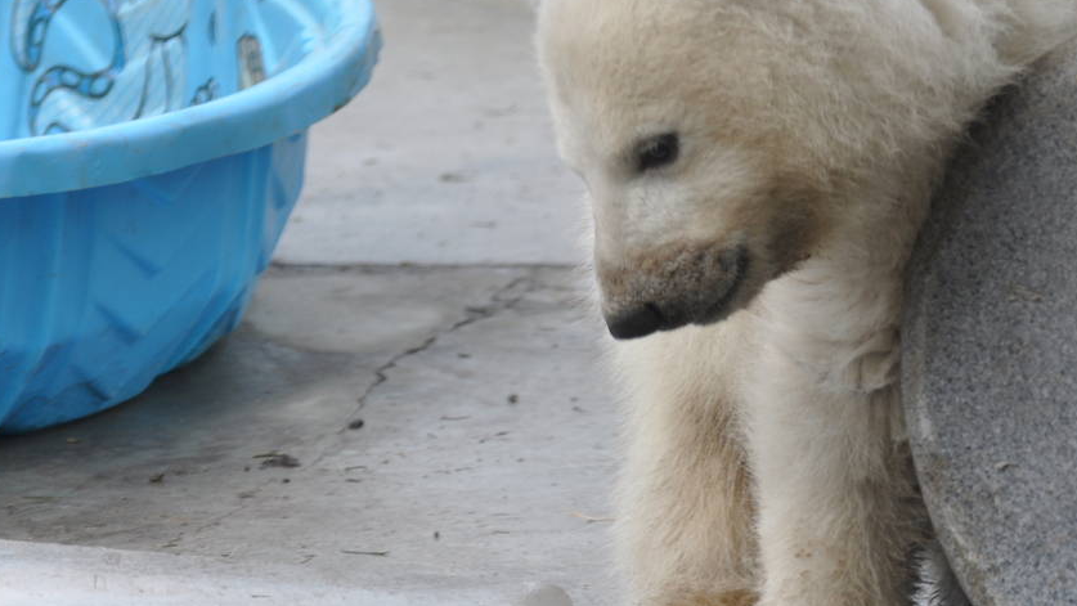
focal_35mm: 375
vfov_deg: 3.2
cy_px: 203
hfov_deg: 5.7
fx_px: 10710
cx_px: 952
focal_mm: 125
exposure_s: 1/160
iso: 200
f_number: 6.3
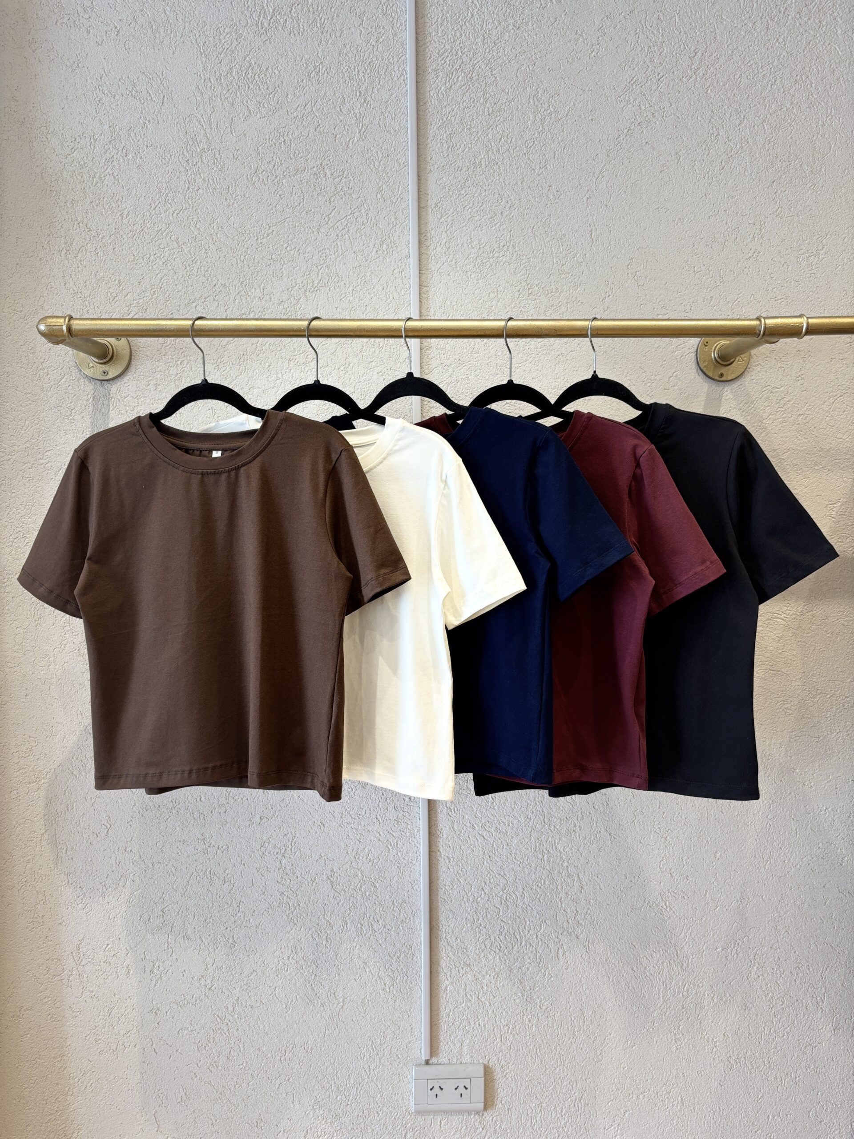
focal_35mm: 26
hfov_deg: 53.1
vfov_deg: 67.3
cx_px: 427
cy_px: 570
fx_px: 855
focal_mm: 5.96
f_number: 1.6
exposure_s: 1/50
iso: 80
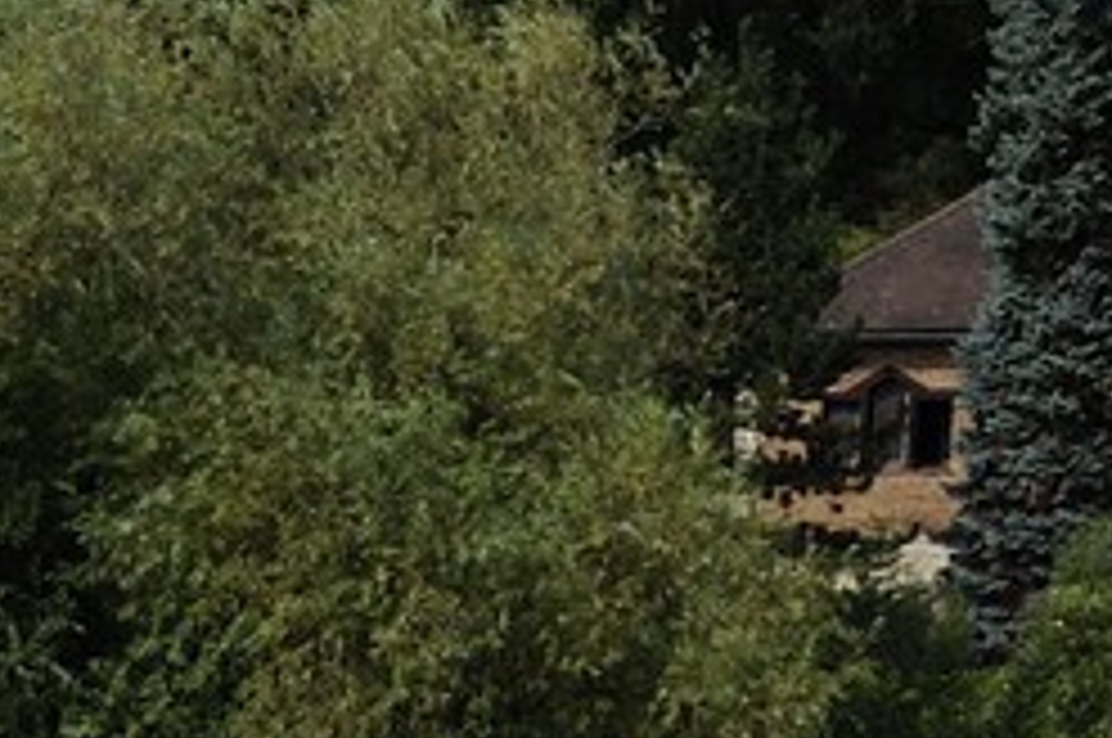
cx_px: 3093
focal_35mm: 402
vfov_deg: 3.4
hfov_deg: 4.9
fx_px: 12401
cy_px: -1123
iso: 200
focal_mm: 62
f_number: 14
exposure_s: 1/160
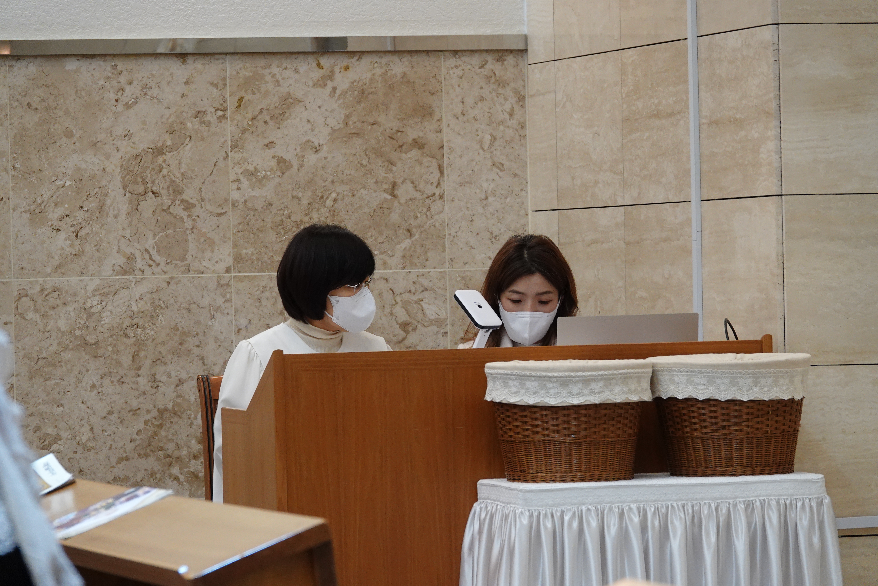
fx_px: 5048
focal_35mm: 207
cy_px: 293
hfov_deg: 9.9
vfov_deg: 6.6
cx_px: 439
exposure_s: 1/25
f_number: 4
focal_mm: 75.77
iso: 800
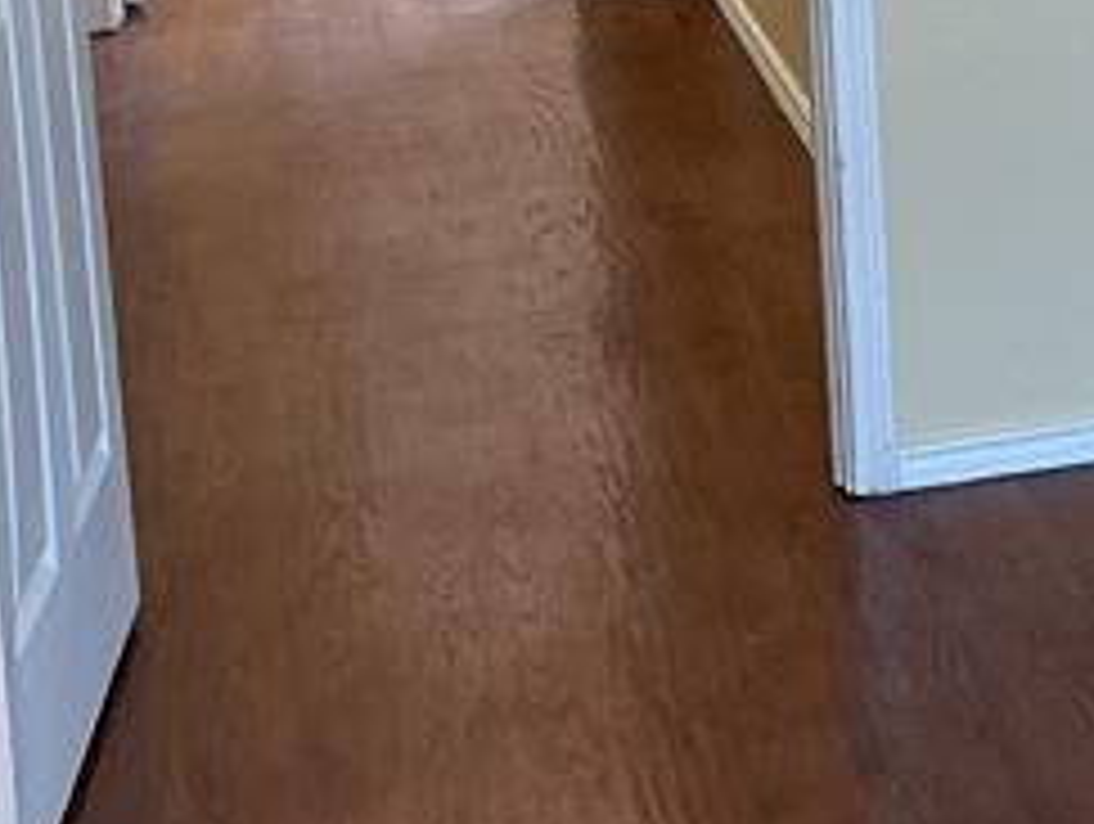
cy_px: -234
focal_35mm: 122
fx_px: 3861
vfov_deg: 11.9
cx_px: 1720
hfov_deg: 14.8
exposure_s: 1/60
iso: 64
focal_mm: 3
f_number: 1.8
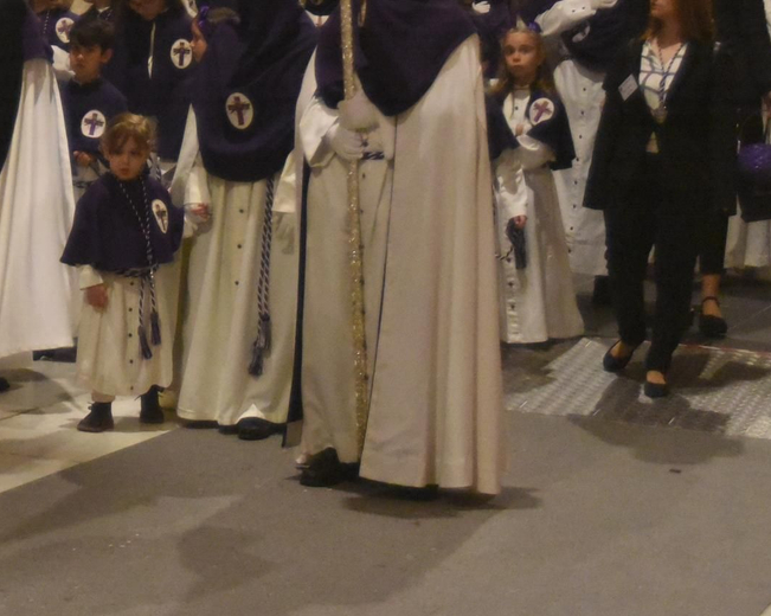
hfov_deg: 14.8
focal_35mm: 127
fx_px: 2896
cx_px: -81
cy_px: 49
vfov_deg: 12.0
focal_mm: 55
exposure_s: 1/125
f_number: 4.5
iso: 12800
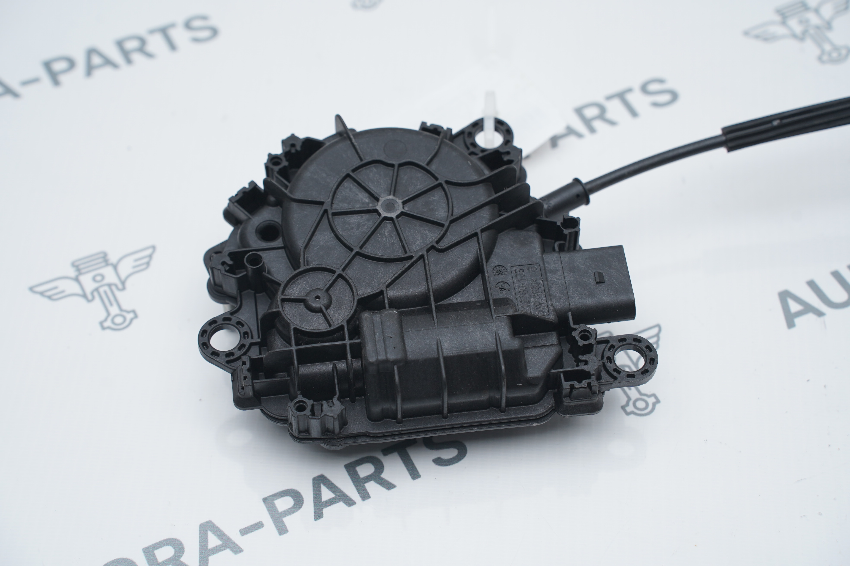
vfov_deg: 18.2
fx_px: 1771
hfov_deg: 27.0
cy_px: 283
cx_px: 425
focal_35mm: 75
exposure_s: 1/160
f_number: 6.3
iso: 500
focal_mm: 75
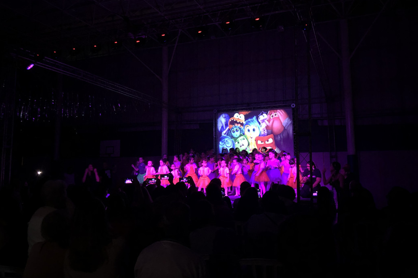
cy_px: 127
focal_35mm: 30
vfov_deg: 43.5
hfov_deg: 61.9
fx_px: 348
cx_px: 207
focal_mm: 4
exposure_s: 1/9
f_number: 1.8
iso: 100
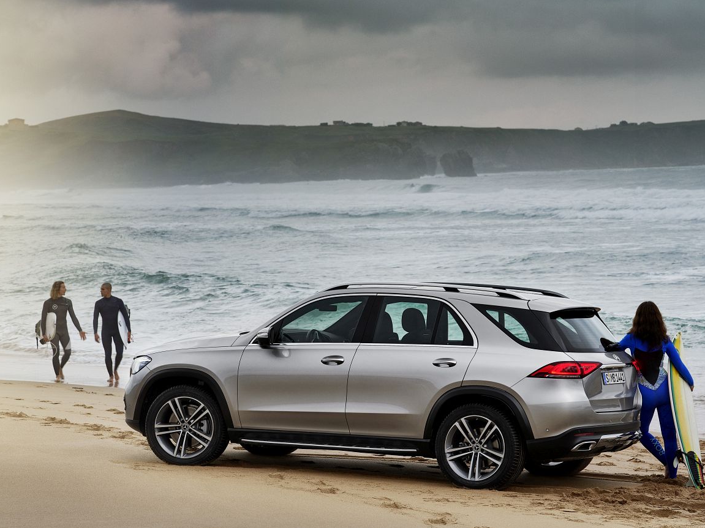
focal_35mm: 126
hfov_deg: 15.6
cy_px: 264
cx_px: 355
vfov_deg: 11.8
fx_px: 2566
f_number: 9
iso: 200
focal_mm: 116
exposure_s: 1/30
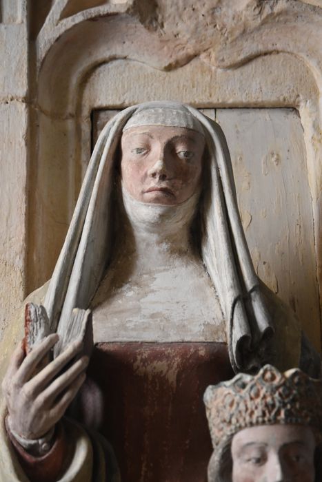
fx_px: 1408
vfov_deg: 19.5
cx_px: 161
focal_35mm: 105
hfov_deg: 13.0
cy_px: 241
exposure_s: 1/125
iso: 2800
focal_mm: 70
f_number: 4.2
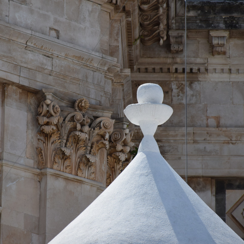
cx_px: 89
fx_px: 2137
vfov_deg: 6.5
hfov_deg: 6.5
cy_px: 122
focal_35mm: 268
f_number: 7.1
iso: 200
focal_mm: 140
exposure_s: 1/800
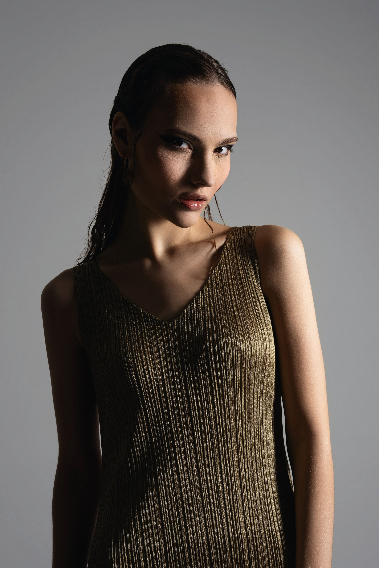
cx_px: 190
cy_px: 284
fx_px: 575
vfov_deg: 52.6
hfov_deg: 36.5
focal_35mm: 36
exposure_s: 1/160
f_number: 9
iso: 100
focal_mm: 36.4
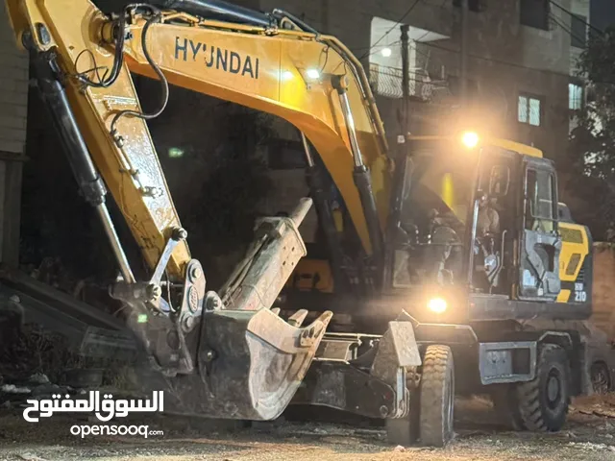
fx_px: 853
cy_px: 230
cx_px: 308
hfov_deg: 39.7
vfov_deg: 30.3
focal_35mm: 48
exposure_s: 1/20
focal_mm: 6.76
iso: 640
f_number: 1.78
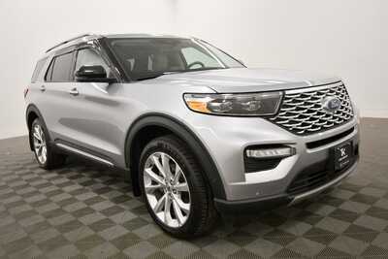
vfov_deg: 43.6
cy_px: 130
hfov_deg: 61.9
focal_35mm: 30
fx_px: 323
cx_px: 194
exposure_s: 1/160
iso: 800
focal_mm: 20
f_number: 5.6
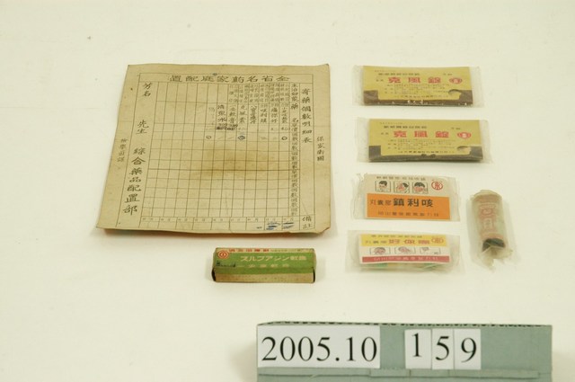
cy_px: 191
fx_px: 1555
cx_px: 288
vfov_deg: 14.0
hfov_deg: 20.9
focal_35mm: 98
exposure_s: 1/20
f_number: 8
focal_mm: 65
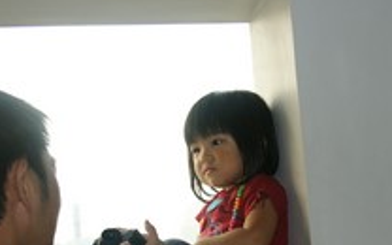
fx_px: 726
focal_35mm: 68
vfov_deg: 18.6
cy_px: 253
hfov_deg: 30.2
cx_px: 196
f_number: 4.5
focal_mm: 22
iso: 250
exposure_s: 1/160
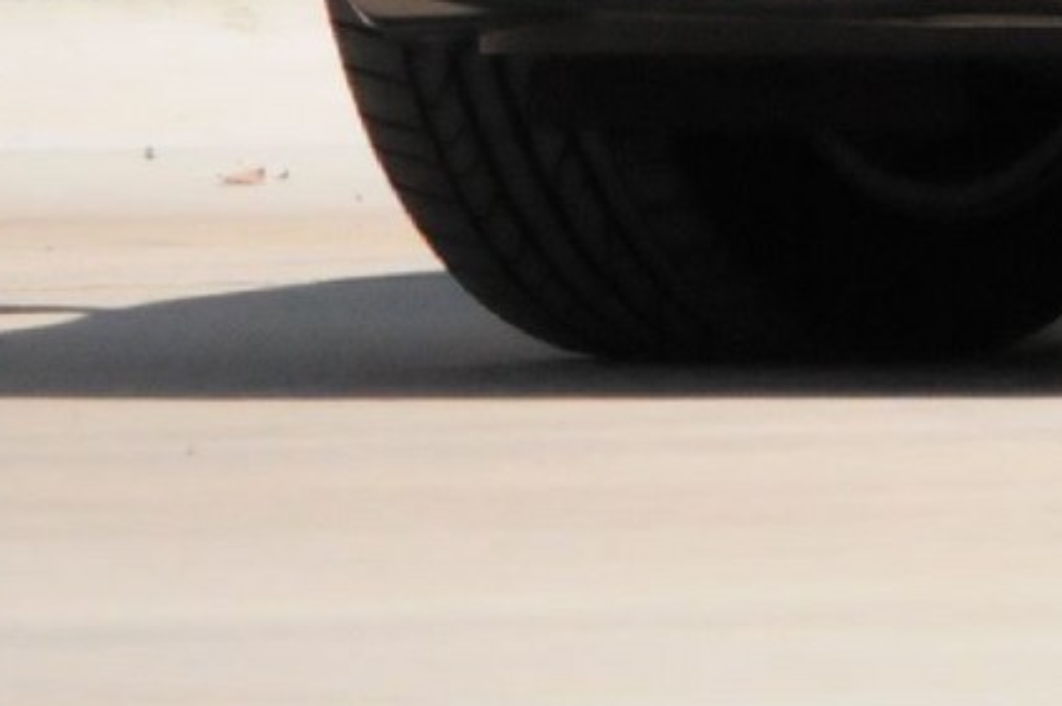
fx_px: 35269
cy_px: -1107
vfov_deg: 1.1
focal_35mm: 1197
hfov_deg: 1.7
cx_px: 2583
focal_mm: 135
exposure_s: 1/8000
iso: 2000
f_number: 5.6
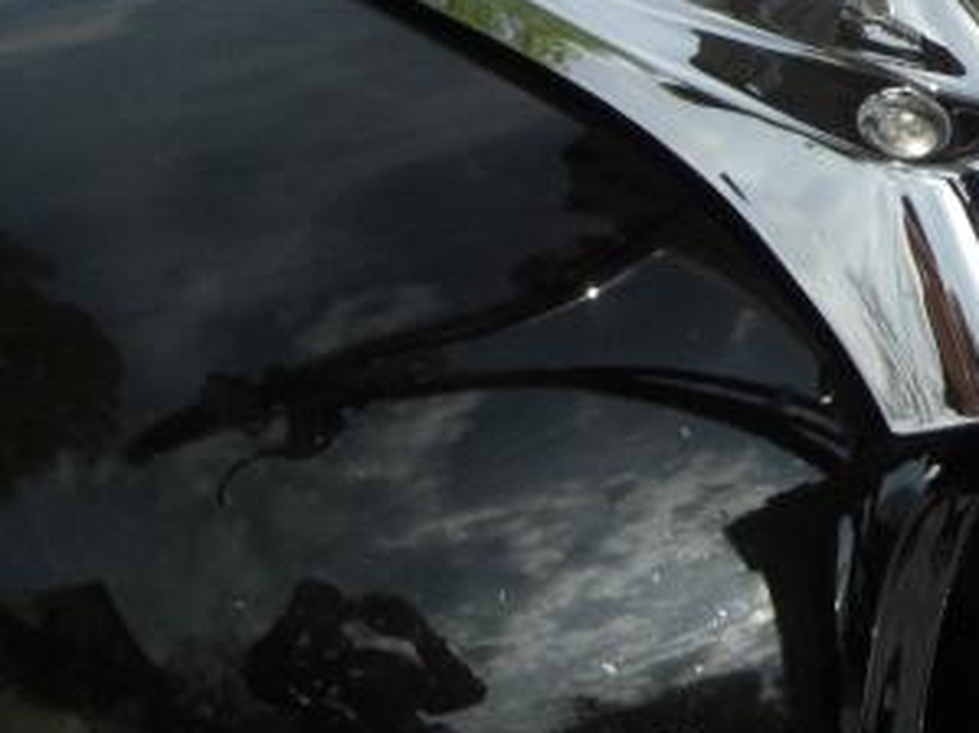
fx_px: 3675
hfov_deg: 14.2
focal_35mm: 130
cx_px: 1464
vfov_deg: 11.2
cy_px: -118
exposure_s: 1/640
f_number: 4
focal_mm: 7.9
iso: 80
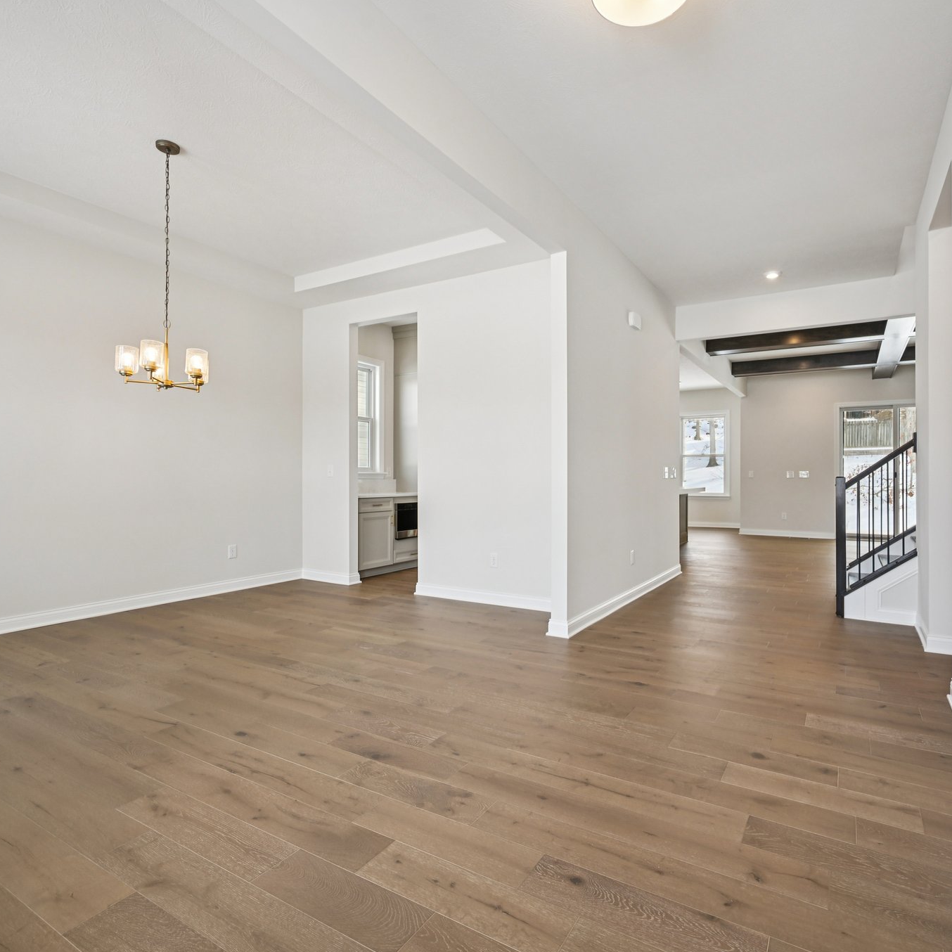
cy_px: 478
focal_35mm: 18
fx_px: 560
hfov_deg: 80.4
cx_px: 529
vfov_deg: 80.7
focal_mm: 14
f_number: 8
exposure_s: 1/20
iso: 100
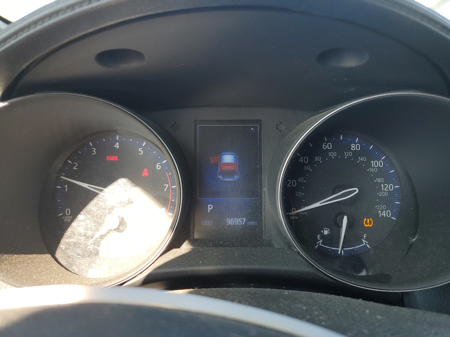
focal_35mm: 26
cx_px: 225
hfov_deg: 67.3
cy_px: 168
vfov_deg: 53.1
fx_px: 338
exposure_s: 1/182
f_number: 1.5
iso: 50
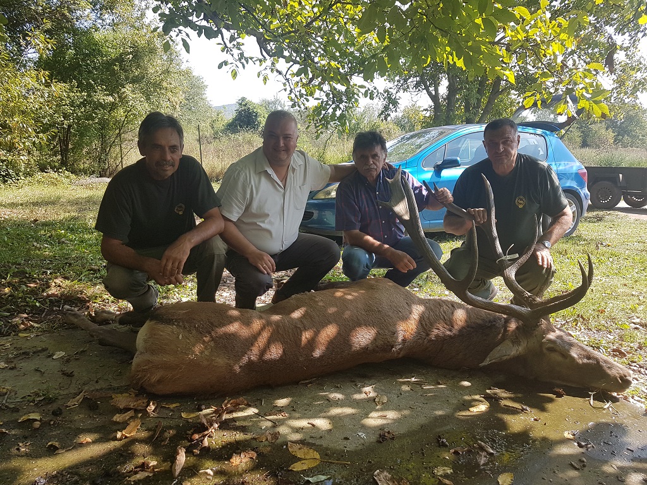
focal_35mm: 26
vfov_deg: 53.1
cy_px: 242
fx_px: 486
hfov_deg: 67.3
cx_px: 324
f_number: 1.7
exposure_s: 1/532
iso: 40
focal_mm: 4.2
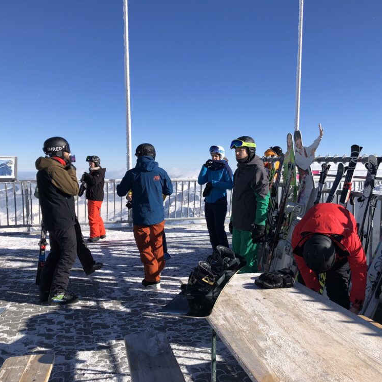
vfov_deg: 48.4
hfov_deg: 48.4
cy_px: 193
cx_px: 208
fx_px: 424
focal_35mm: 34
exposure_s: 1/2288
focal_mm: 4
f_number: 1.8
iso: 20
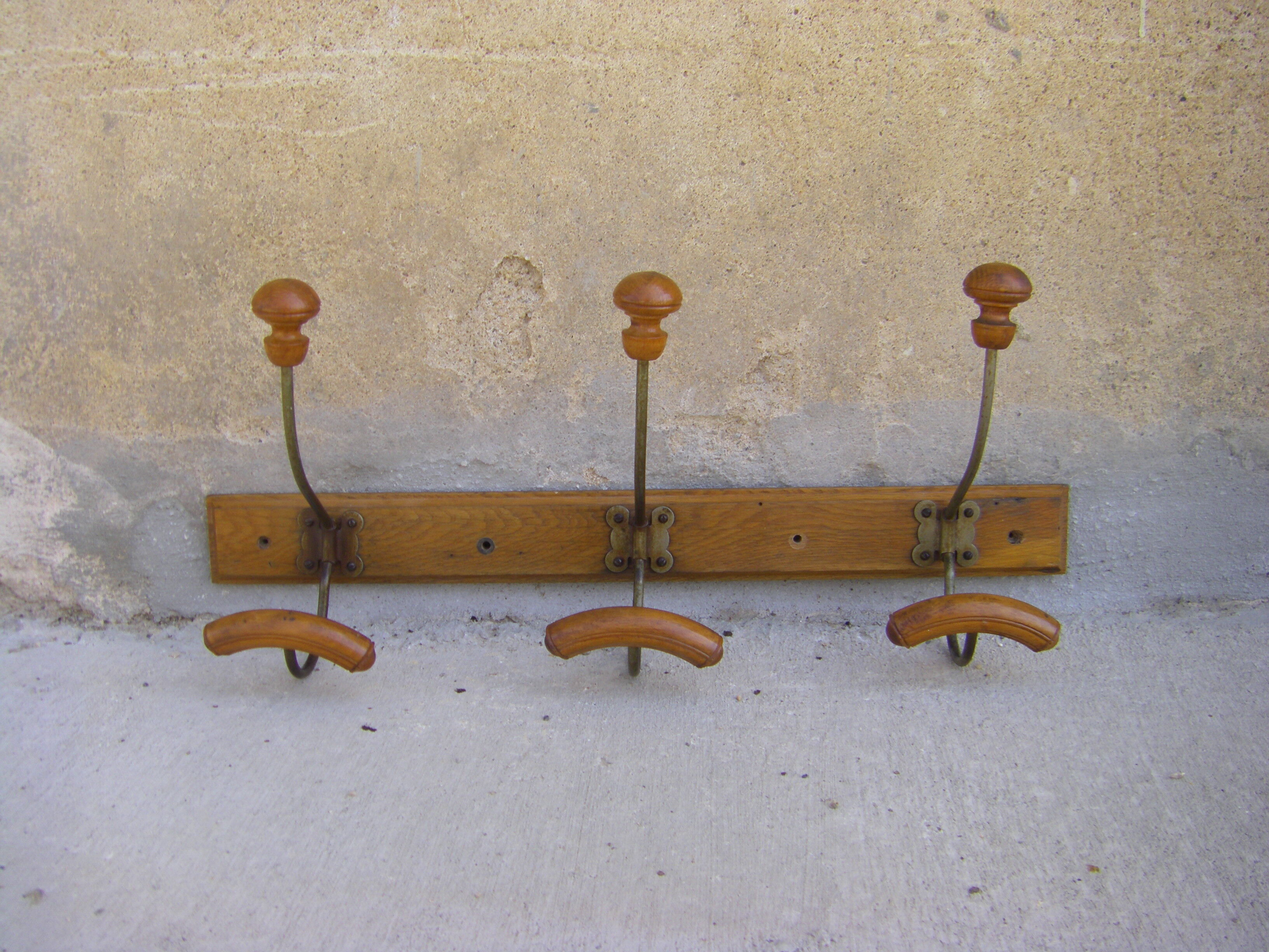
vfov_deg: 37.7
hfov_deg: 49.0
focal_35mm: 38
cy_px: 476
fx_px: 1393
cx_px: 634
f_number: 3.5
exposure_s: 1/200
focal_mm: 6.3
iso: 64
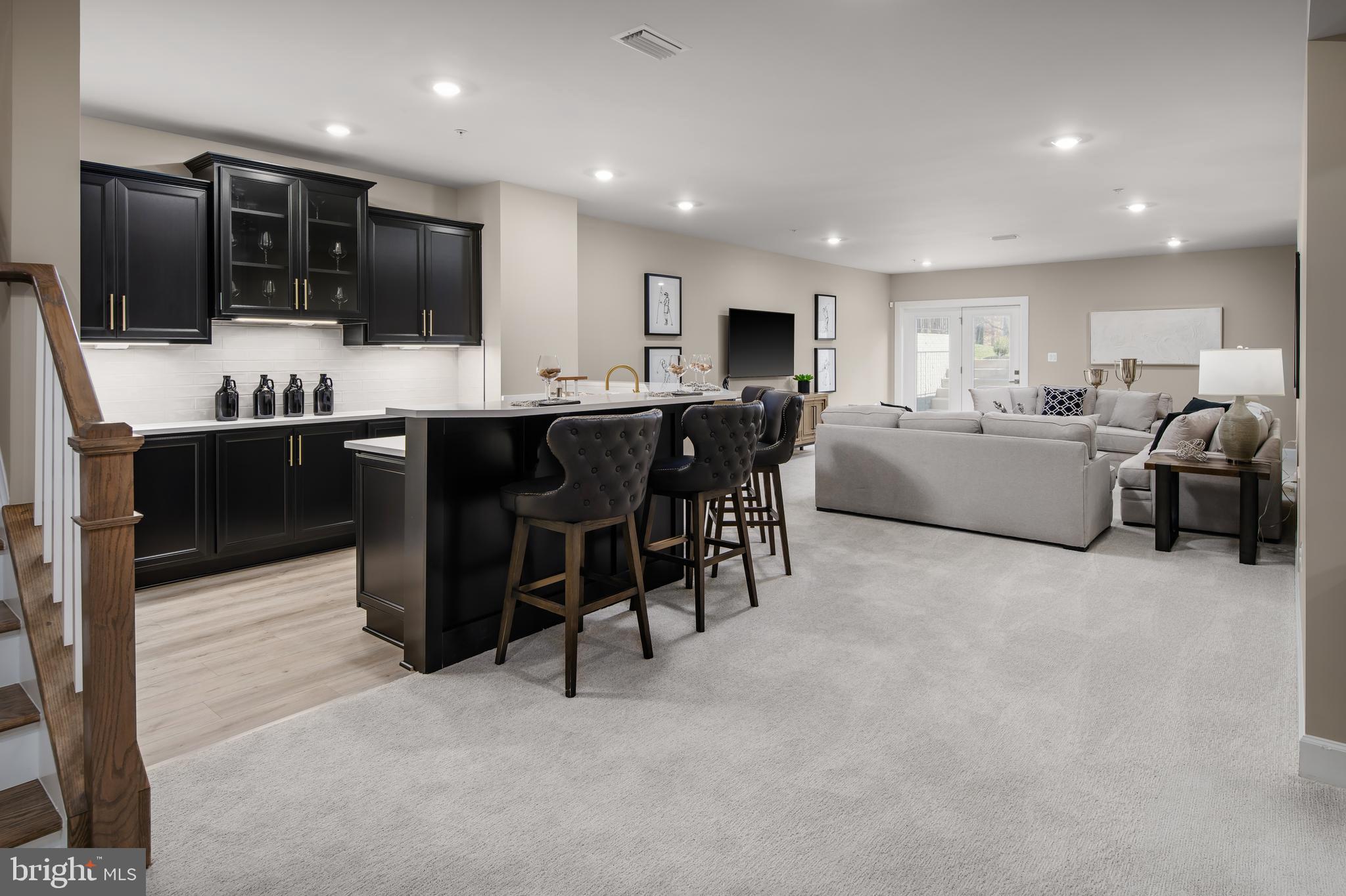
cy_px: 448
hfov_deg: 86.9
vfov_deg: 64.5
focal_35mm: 19
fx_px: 710
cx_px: 673
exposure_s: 1/200
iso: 200
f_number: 10
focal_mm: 19
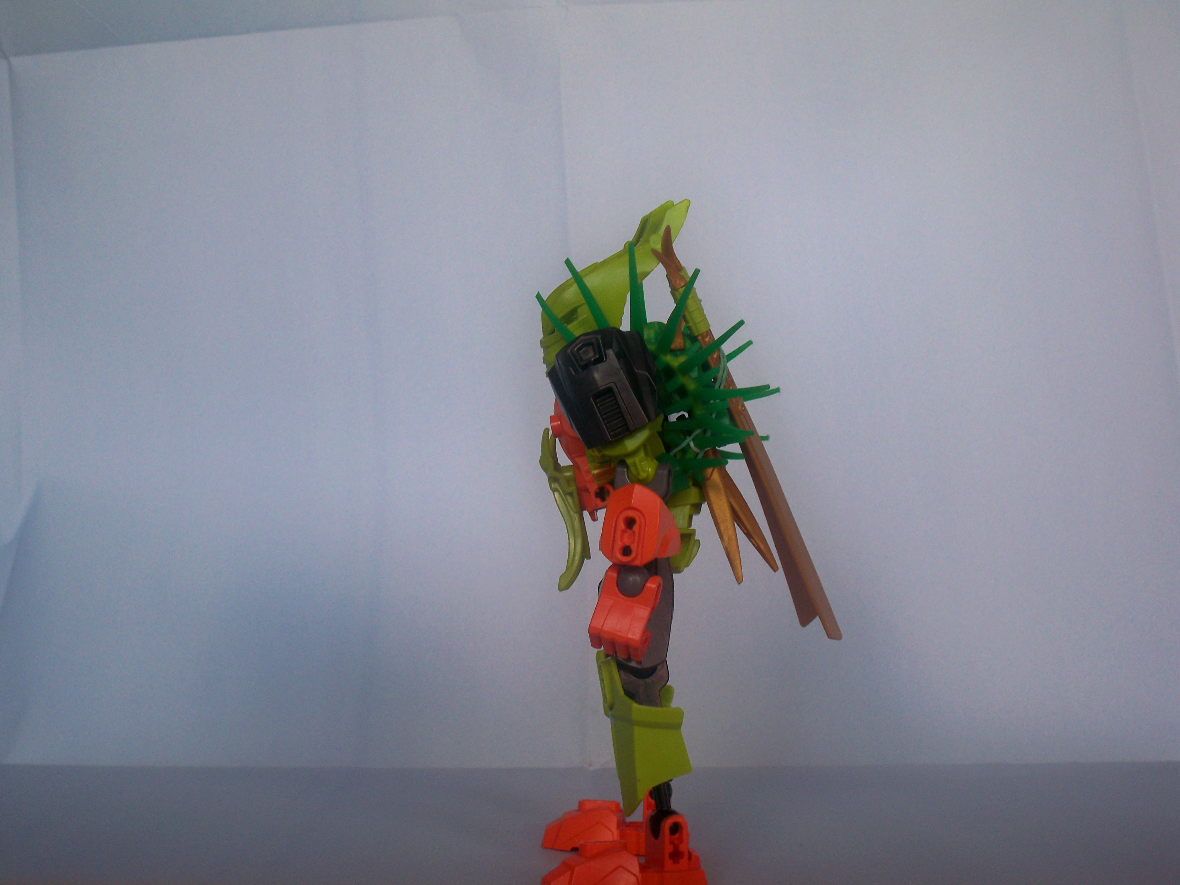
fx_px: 1500
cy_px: 442
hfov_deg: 42.9
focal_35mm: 44
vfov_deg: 32.9
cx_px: 590
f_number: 3.5
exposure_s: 1/50
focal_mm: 7.8
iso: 80
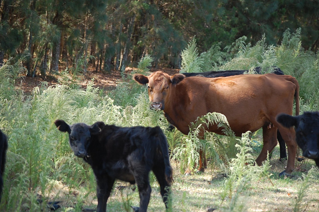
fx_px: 1195
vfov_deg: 10.1
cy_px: 106
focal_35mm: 135
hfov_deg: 15.2
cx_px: 160
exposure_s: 1/250
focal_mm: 90
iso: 400
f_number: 4.5
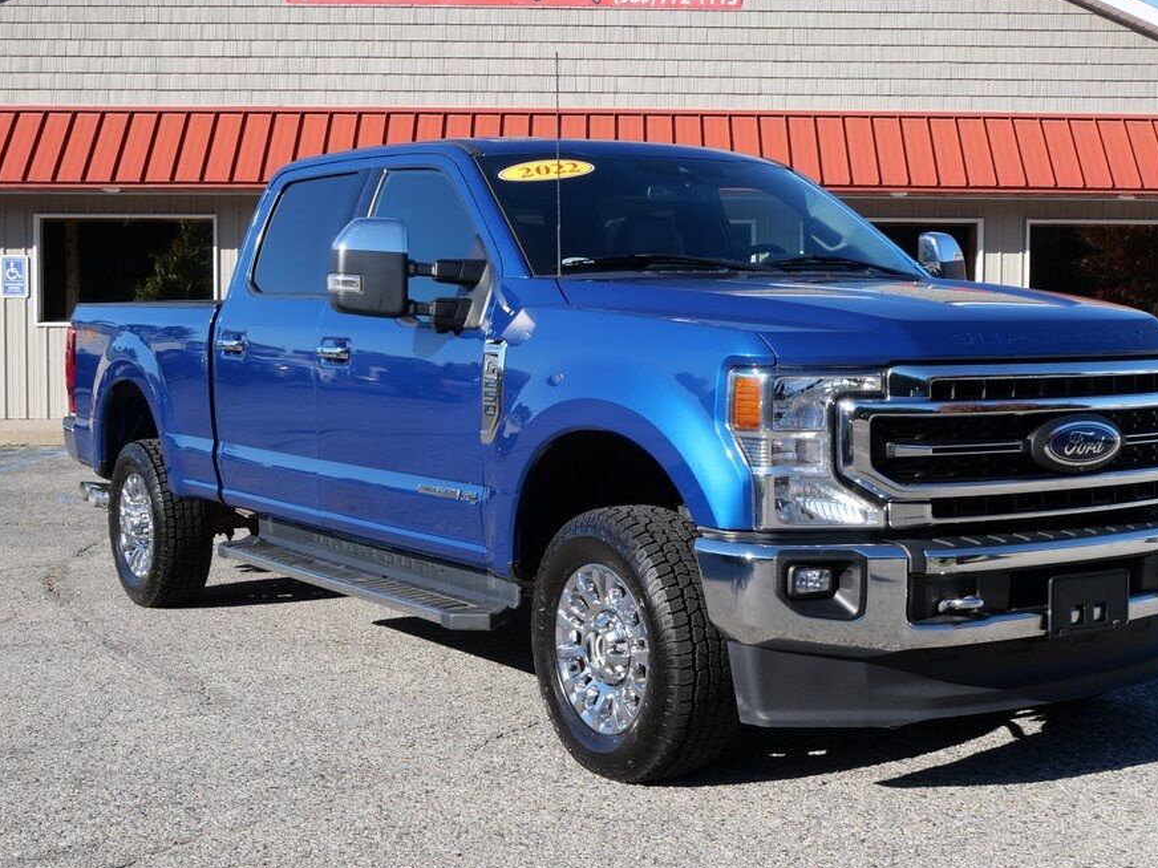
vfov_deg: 27.0
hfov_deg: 35.5
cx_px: 656
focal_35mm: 54
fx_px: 1806
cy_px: 461
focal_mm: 23
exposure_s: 1/320
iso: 200
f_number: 8
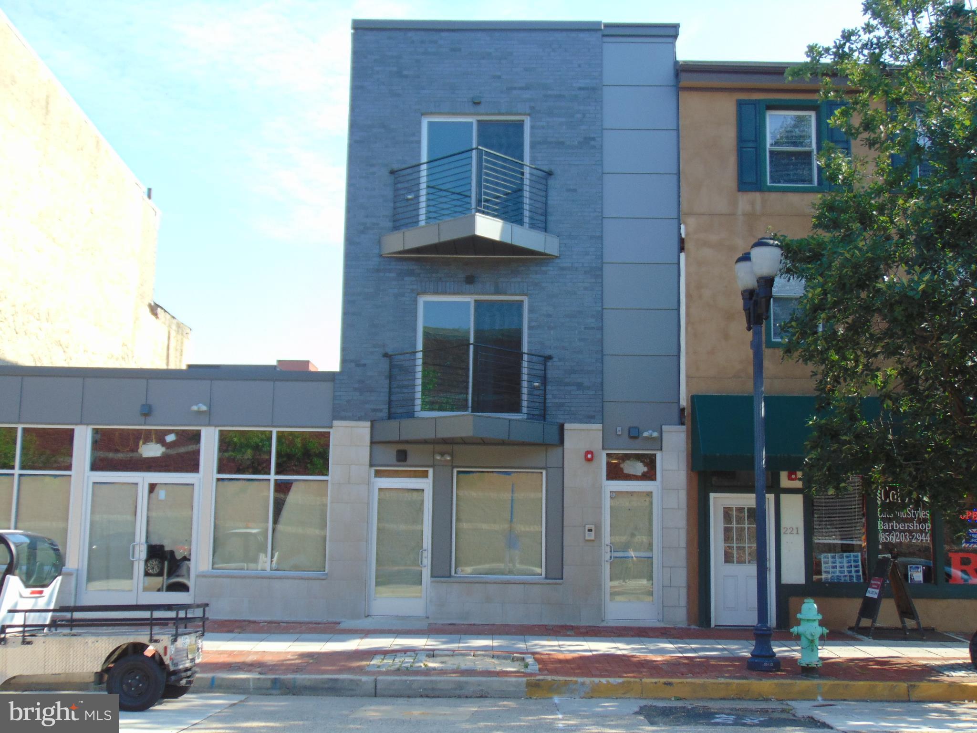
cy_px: 366
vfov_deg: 34.3
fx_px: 1185
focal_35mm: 42
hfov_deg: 44.8
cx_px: 488
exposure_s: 1/320
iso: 80
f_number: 3.3
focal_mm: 7.6
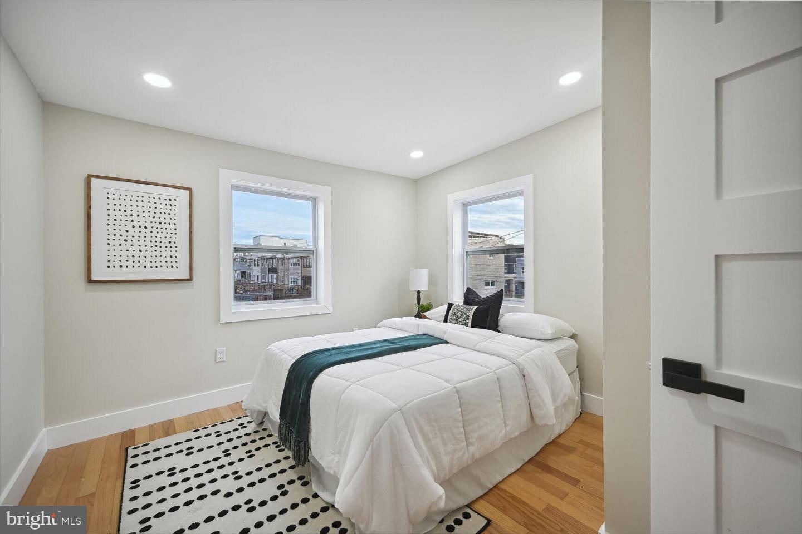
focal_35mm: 14
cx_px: 401
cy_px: 267
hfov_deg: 104.3
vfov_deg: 81.2
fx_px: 312
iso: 200
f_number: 9
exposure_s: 1/40
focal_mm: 14
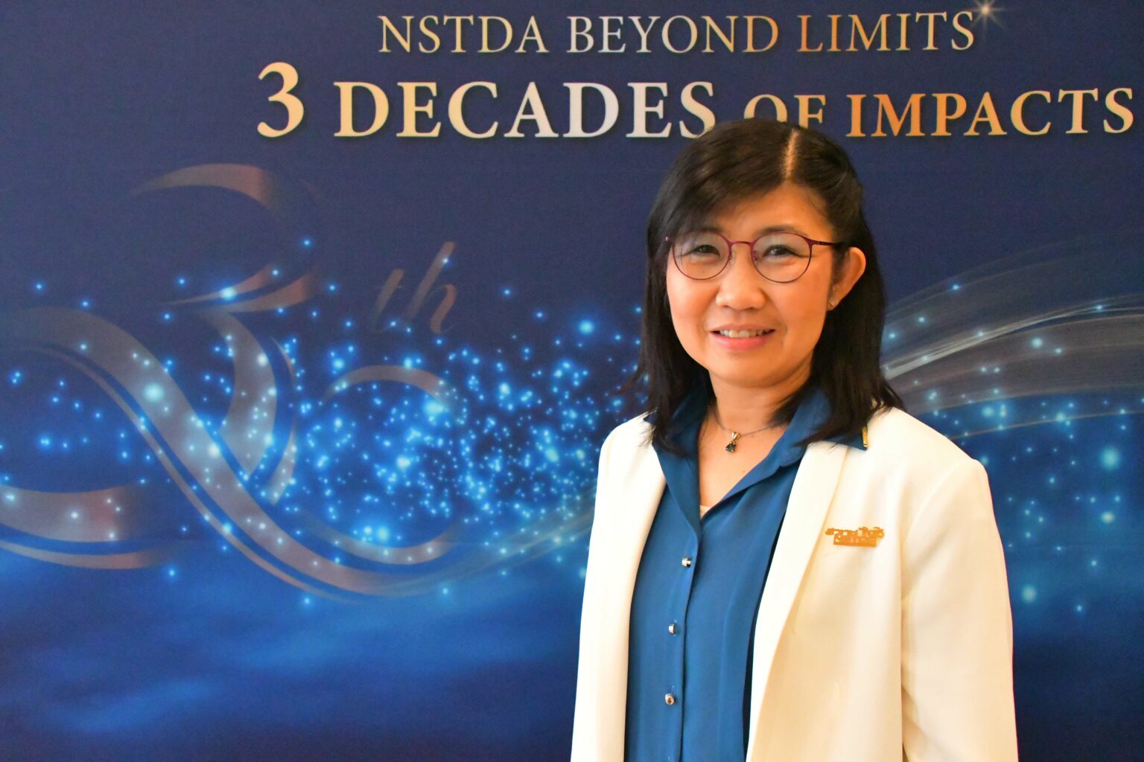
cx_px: 572
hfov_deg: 49.6
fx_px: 1239
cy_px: 381
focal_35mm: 39
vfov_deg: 34.2
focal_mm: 26
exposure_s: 1/400
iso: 16000
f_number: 8
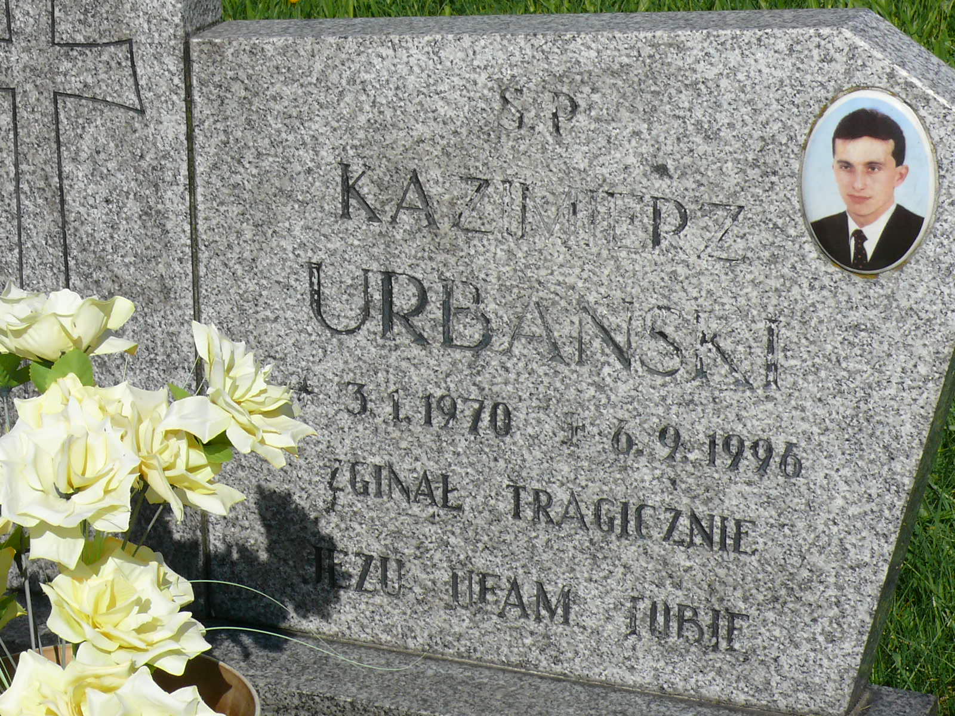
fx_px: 2980
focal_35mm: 108
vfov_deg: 13.7
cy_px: 358
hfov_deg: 18.2
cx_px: 478
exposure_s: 1/500
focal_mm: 13.8
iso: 100
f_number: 8
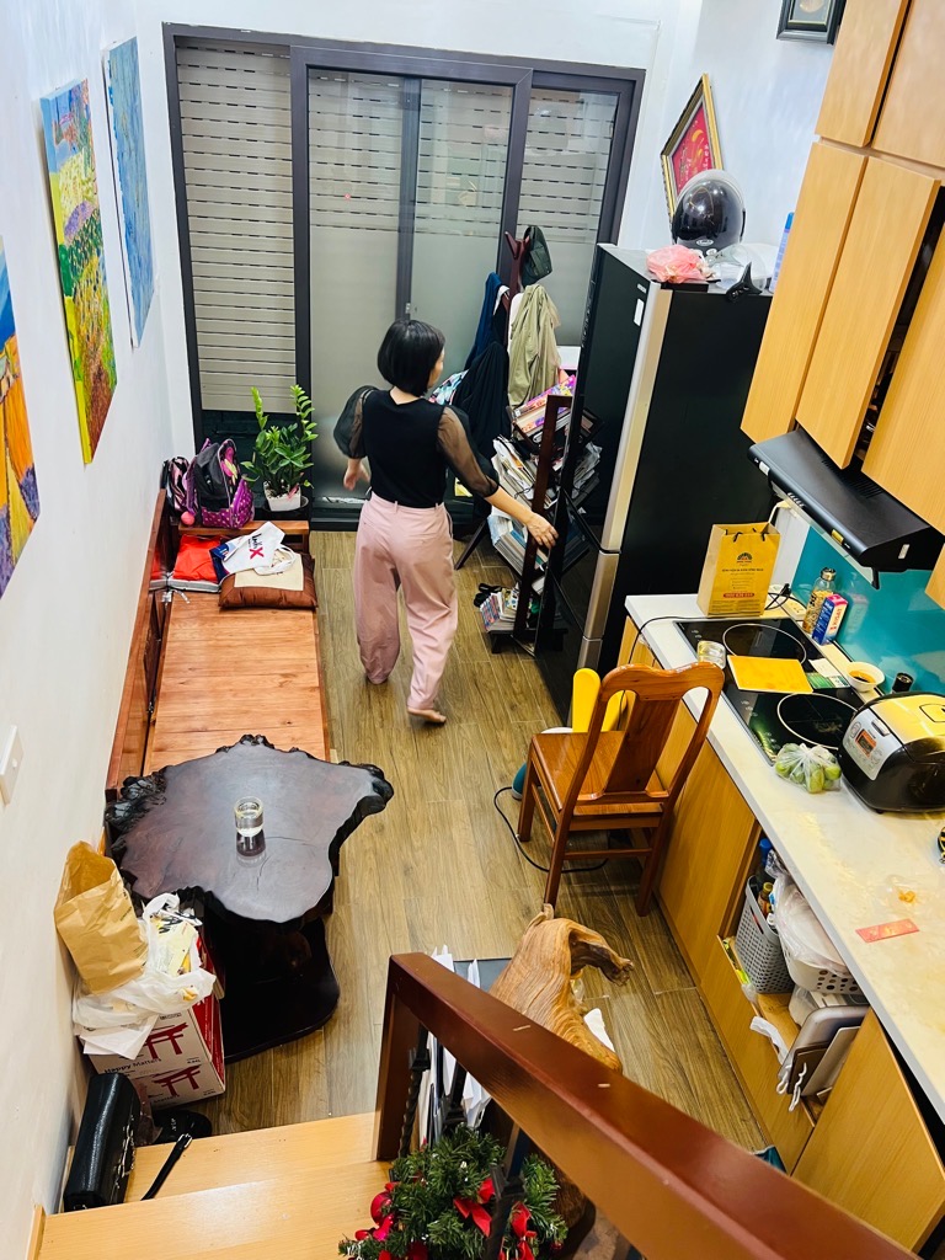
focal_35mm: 26
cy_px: 630
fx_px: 946
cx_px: 472
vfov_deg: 67.3
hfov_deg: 53.1
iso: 200
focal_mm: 5.7
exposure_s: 1/50
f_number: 1.5
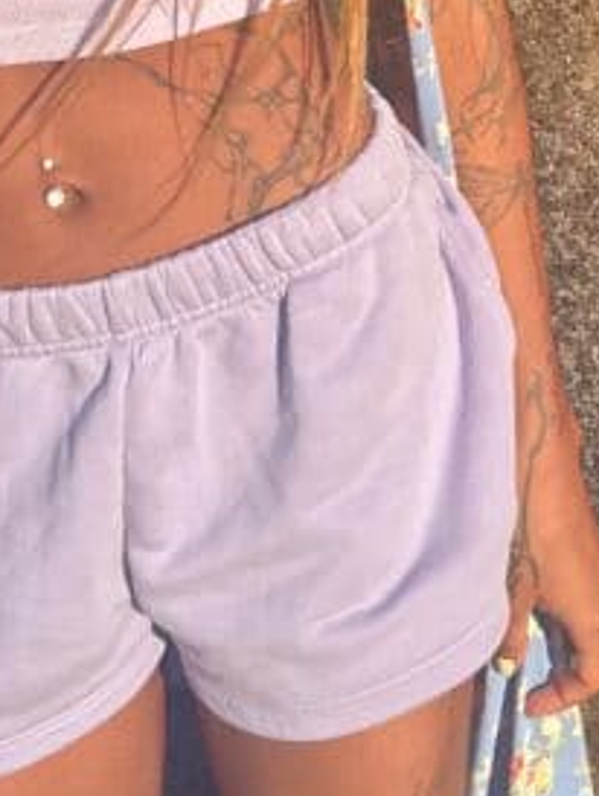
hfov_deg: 15.0
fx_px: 2235
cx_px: 573
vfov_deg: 18.8
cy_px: -238
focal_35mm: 97
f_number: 1.6
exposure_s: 1/1037
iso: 50
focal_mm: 5.96
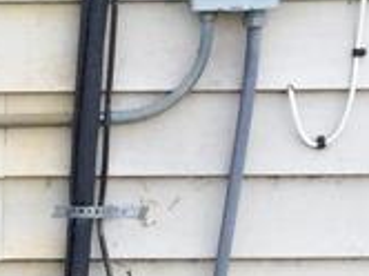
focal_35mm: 179
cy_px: 824
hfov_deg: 10.8
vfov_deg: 7.3
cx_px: -120
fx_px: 1905
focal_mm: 4.15
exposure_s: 1/540
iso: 32
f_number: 2.2
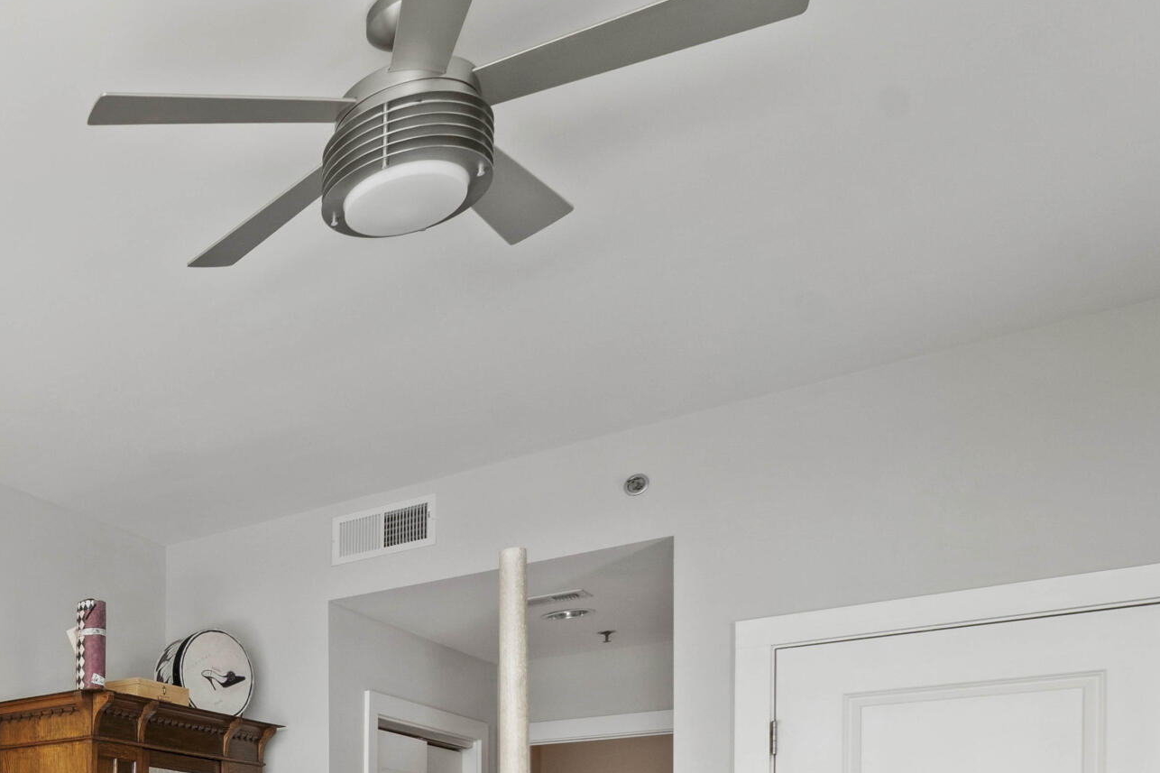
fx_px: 1128
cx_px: -134
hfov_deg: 42.1
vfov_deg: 32.2
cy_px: 897
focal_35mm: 35
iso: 100
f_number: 8
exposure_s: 1/15
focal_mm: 10
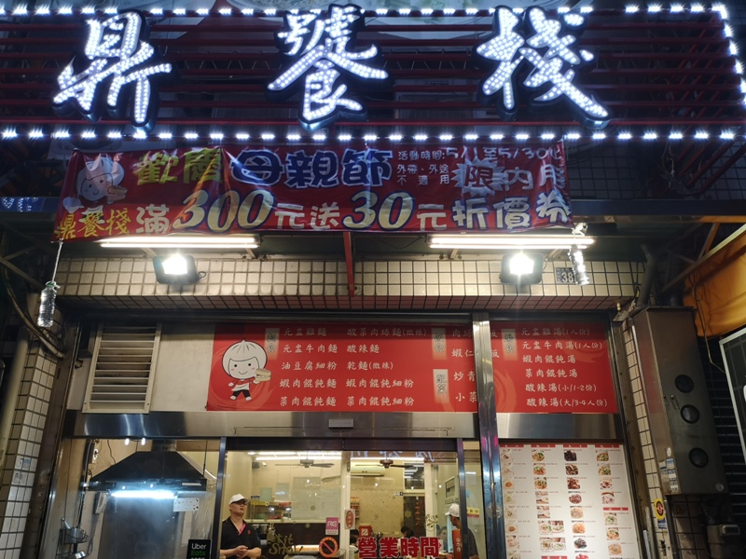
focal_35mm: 27
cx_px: 373
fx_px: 582
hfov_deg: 65.3
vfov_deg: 51.4
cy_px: 280
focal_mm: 3.95
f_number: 1.8
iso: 125
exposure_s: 1/50
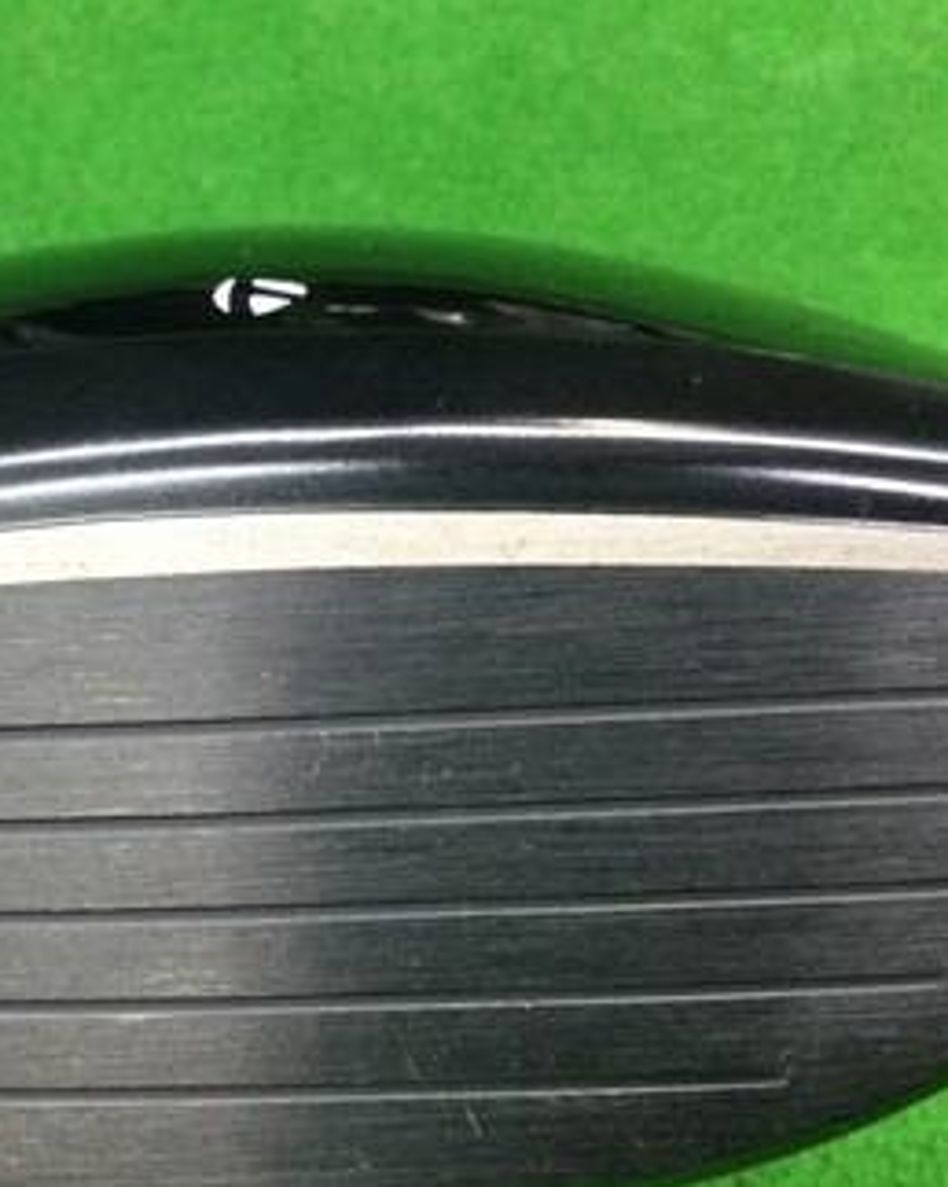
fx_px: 2106
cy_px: 731
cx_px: 143
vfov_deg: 31.4
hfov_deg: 24.8
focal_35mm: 60
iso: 200
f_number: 2.4
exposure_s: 1/24
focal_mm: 3.3
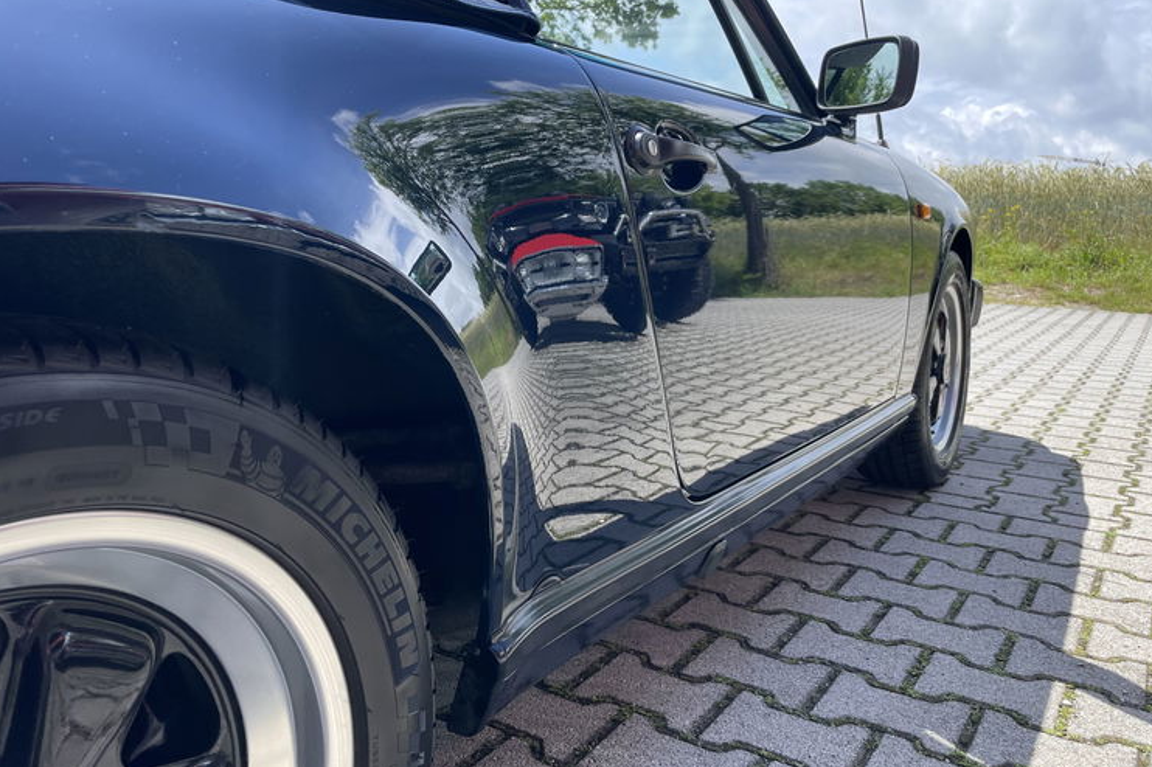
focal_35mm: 28
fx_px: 896
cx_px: 592
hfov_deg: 65.5
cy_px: 329
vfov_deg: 46.2
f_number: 1.6
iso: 32
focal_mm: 4.2
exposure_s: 1/997
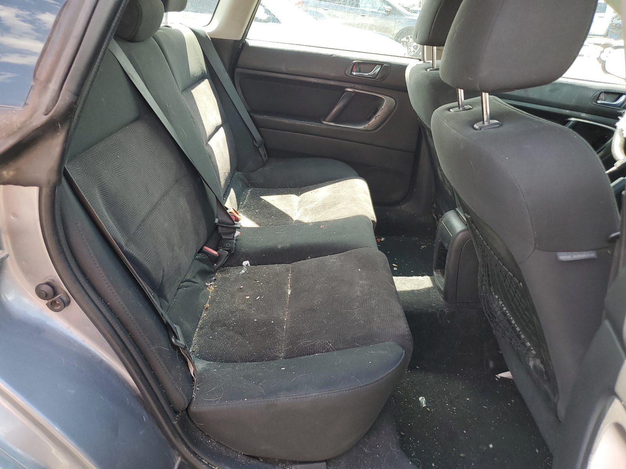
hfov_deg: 67.3
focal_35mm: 26
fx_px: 470
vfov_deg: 53.1
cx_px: 313
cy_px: 234
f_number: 1.5
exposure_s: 1/204
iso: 50
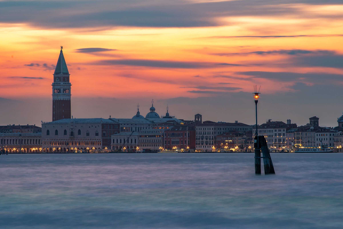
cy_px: 114
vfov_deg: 6.9
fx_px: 1905
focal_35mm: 200
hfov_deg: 10.3
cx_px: 172
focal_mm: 200
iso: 50
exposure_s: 15
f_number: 16
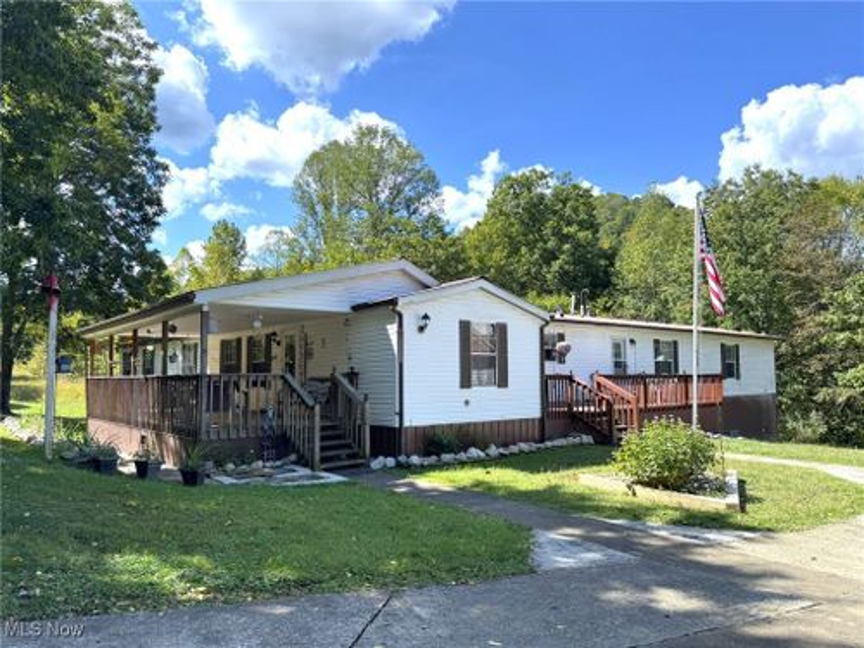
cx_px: 432
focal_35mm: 24
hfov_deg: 71.6
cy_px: 324
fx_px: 599
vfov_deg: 56.8
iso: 80
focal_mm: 6.76
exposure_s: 1/1818
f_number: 1.78
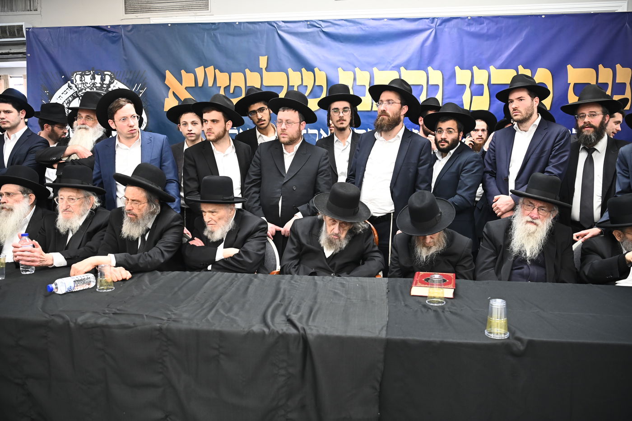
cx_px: 316
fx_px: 544
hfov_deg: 60.3
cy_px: 210
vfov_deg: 42.3
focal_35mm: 31
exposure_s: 1/160
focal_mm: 31
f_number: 4
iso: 2000
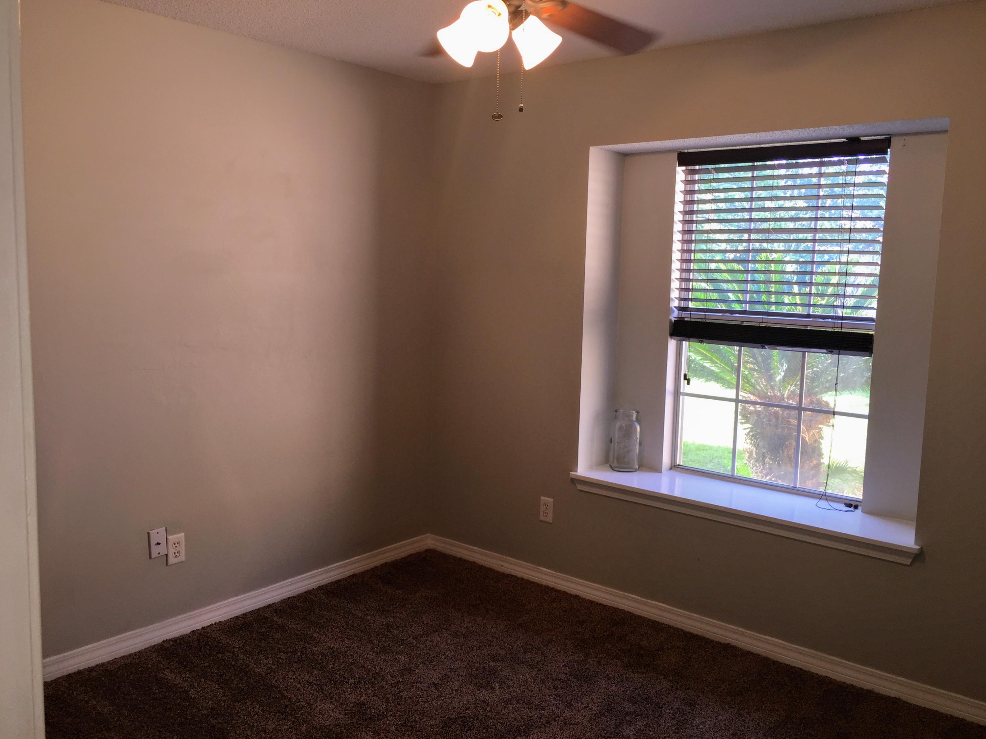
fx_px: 826
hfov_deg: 61.7
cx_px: 493
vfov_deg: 48.2
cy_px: 370
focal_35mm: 29
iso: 32
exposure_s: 1/32
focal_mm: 4.15
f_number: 2.2
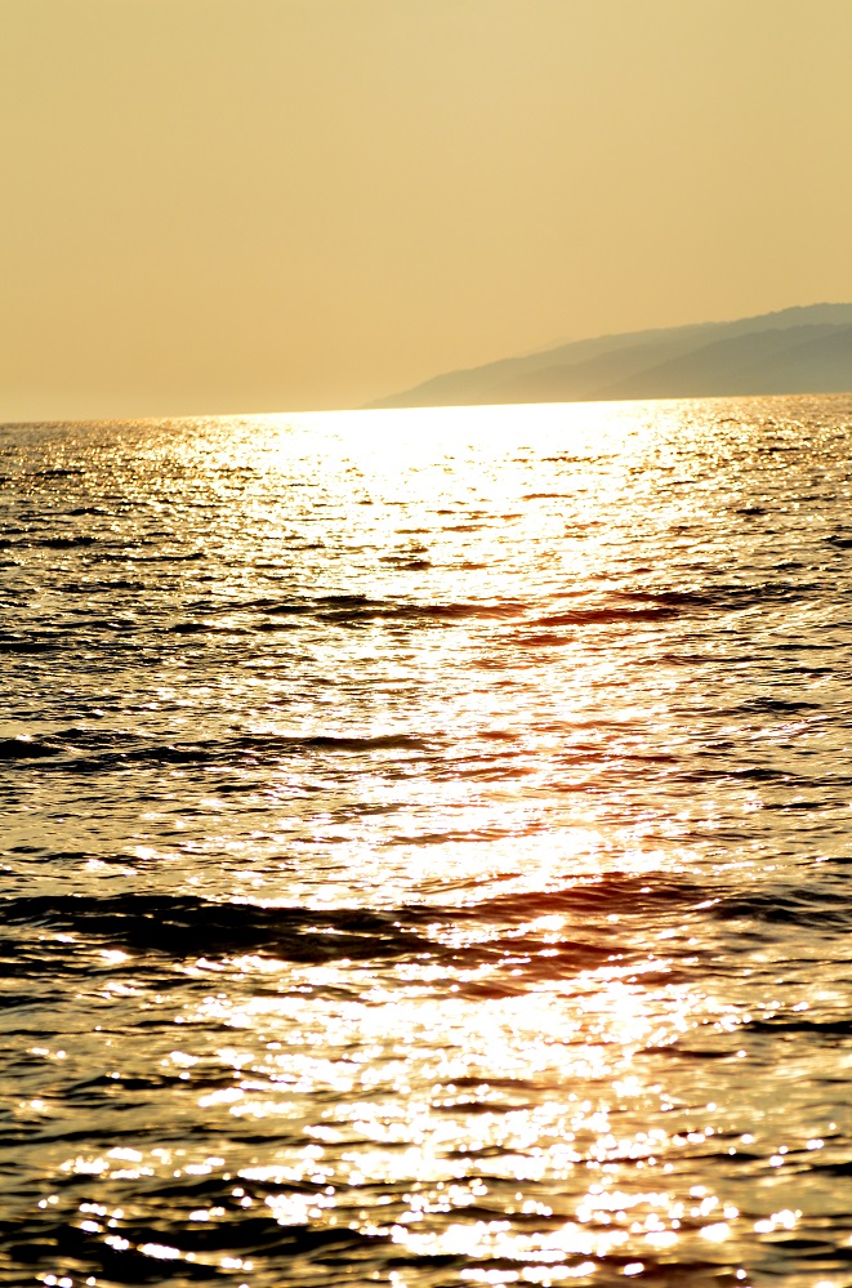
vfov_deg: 12.5
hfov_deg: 8.3
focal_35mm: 165
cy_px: 644
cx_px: 426
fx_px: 5888
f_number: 4.5
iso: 500
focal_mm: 110
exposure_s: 1/8000
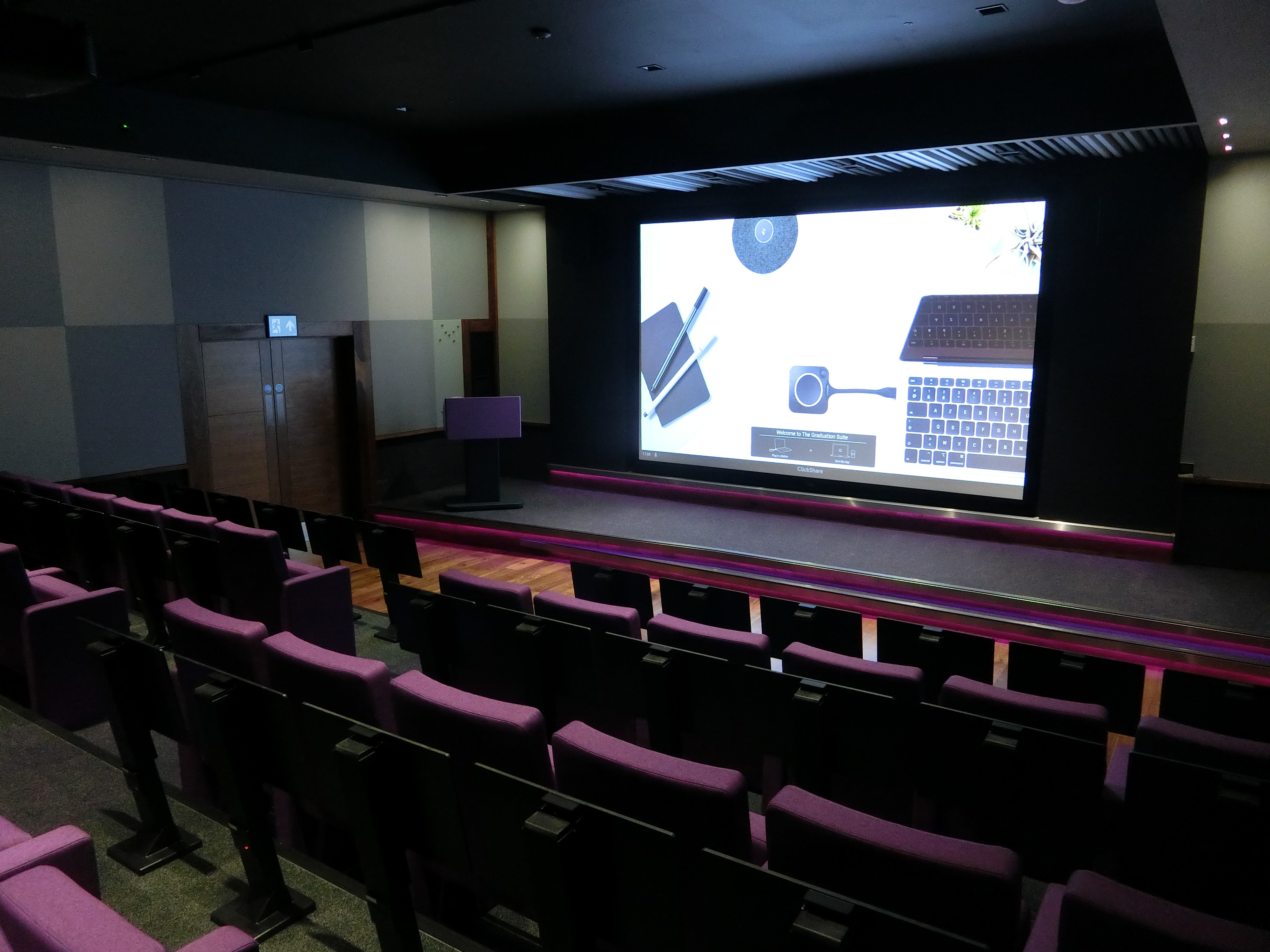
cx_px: 635
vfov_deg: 54.9
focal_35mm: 25
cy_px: 476
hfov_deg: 69.4
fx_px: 917
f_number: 2.8
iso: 640
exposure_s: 1/30
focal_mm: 5.4
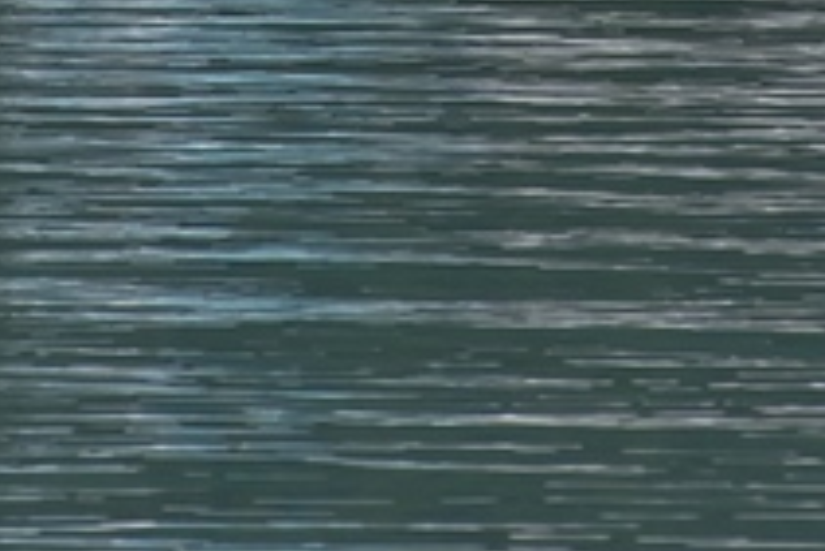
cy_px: -453
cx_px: 766
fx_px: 32035
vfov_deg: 1.0
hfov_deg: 1.5
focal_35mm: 1397
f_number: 5.3
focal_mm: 230
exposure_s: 1/500
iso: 160
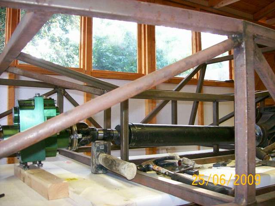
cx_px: 138
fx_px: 286
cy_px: 103
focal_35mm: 36
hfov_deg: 51.4
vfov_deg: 39.7
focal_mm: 6
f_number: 2.7
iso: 140
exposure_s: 1/64
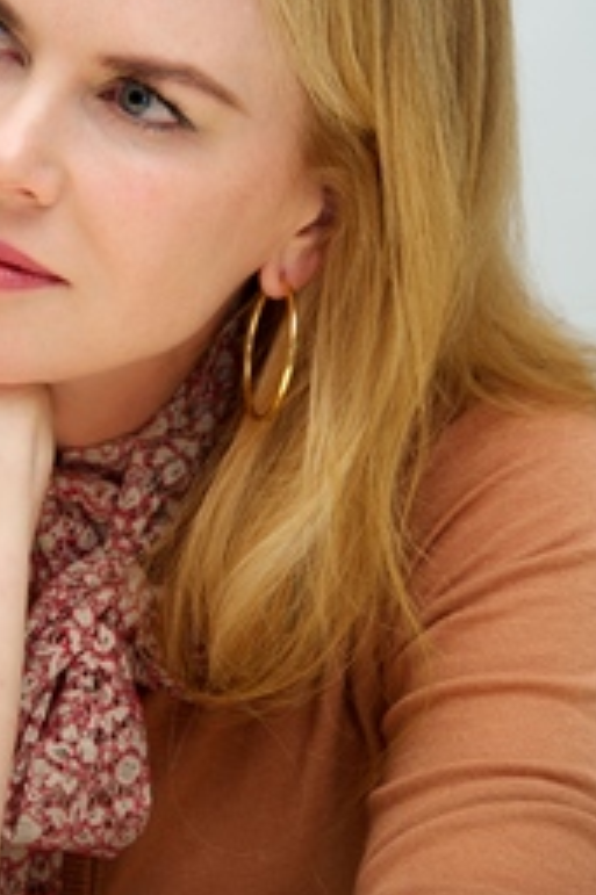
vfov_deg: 7.0
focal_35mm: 296
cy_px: 313
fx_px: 7360
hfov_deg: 4.6
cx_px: 150
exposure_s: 1/60
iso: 500
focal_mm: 190
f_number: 5.6
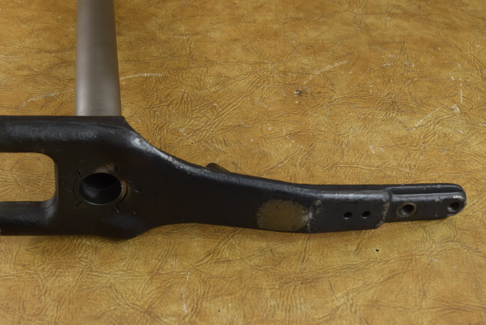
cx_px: 228
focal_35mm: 54
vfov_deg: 25.2
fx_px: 724
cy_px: 135
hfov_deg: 37.1
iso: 400
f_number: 8
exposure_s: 1/125
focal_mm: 29
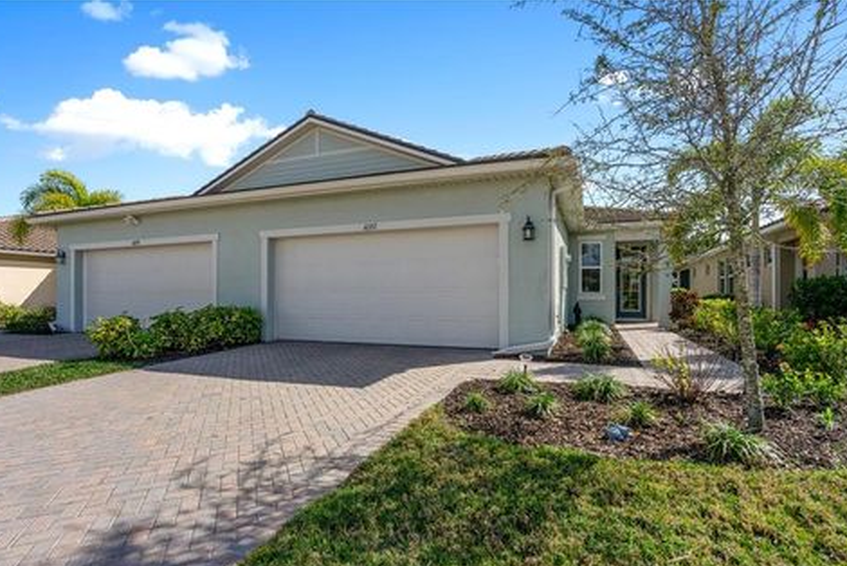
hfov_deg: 93.2
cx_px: 427
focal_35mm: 17
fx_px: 400
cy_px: 298
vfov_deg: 70.5
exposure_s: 1/1250
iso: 400
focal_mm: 16
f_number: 8
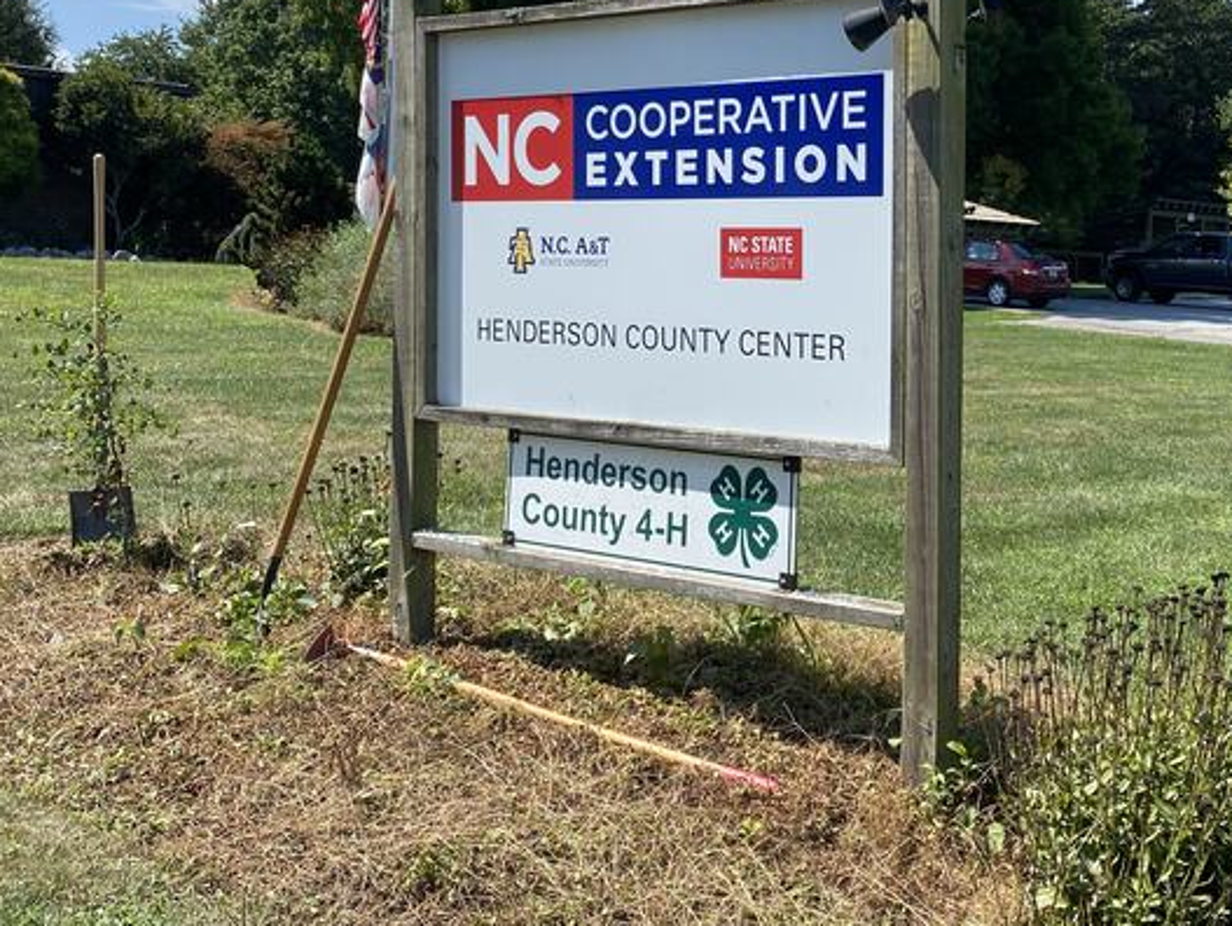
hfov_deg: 40.5
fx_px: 1638
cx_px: 859
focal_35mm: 46
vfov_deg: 31.0
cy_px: 227
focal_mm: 4.25
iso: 32
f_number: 1.8
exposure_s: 1/1996
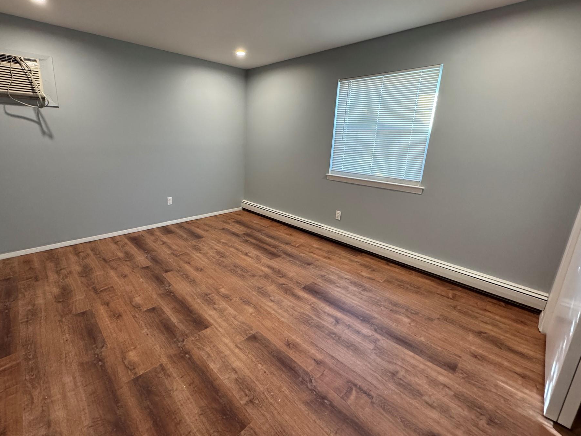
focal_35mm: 16
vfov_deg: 78.0
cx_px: 253
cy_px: 203
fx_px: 269
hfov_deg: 94.0
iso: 320
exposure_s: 1/120
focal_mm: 2.22
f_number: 2.2
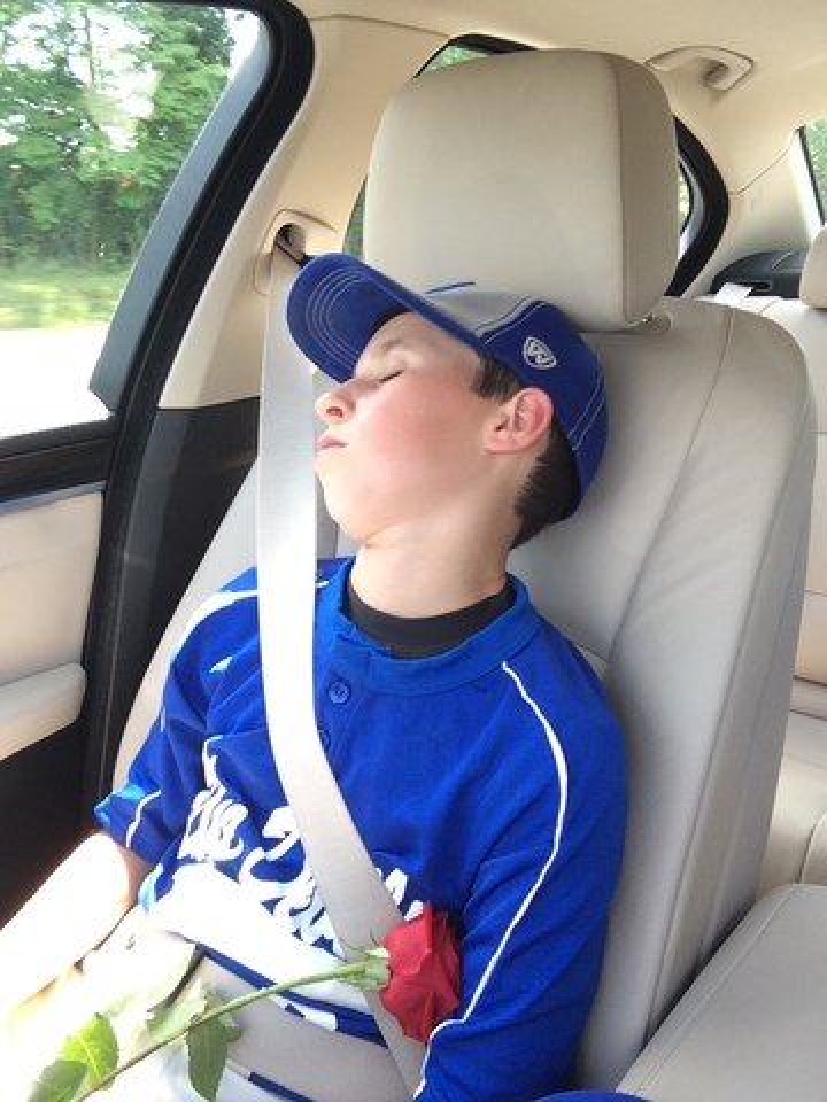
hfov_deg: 42.9
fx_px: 1051
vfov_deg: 55.4
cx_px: 414
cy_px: 551
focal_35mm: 33
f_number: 2.4
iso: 50
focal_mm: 2.15
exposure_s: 1/120
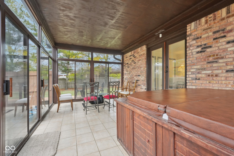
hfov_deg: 96.7
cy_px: 78
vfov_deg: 73.7
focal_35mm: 16
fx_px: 104
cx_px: 117
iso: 1000
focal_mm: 16
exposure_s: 1/30
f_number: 8
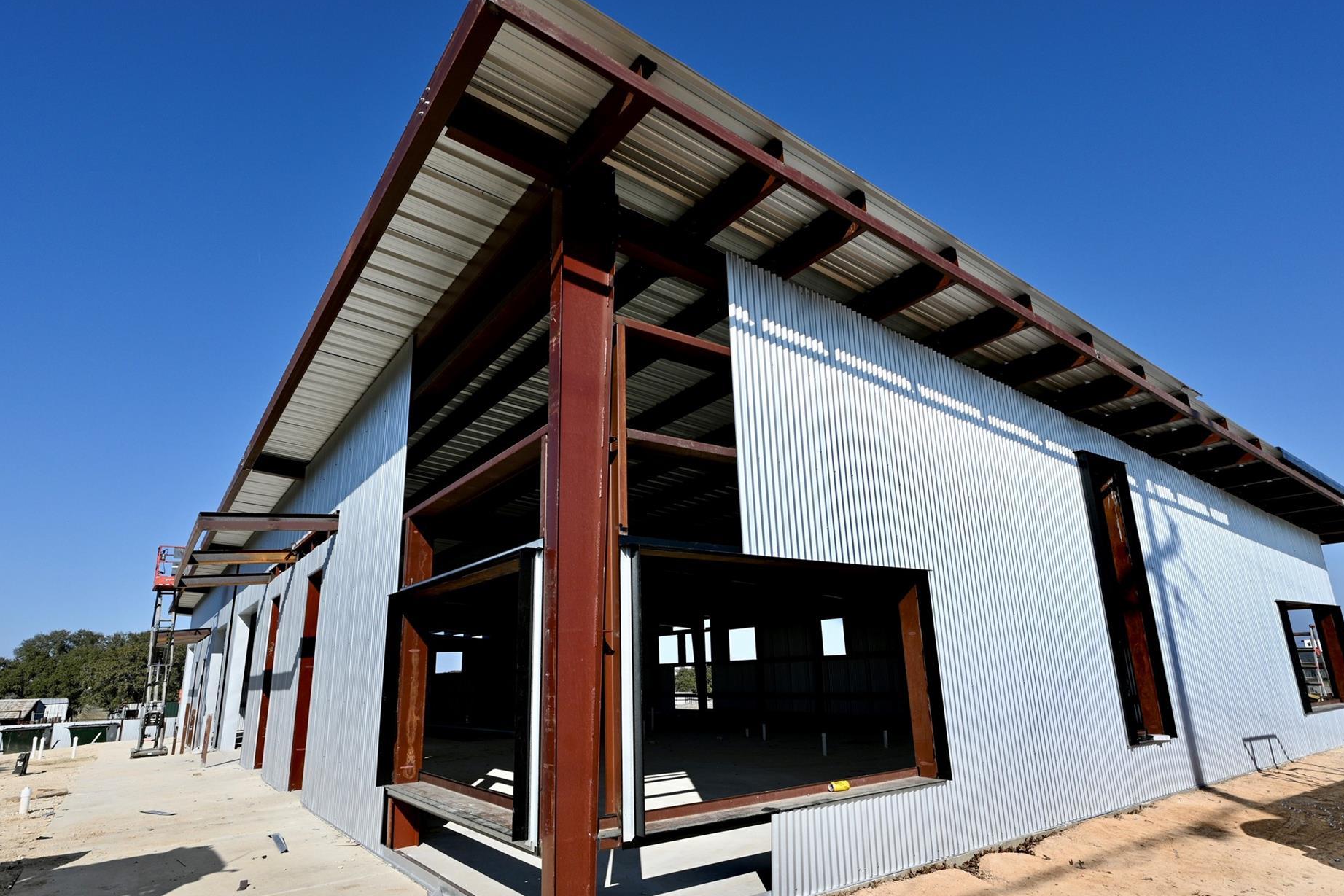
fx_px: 747
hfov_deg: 84.0
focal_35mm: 20
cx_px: 676
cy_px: 472
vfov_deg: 61.9
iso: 100
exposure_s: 1/500
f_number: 8
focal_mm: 12
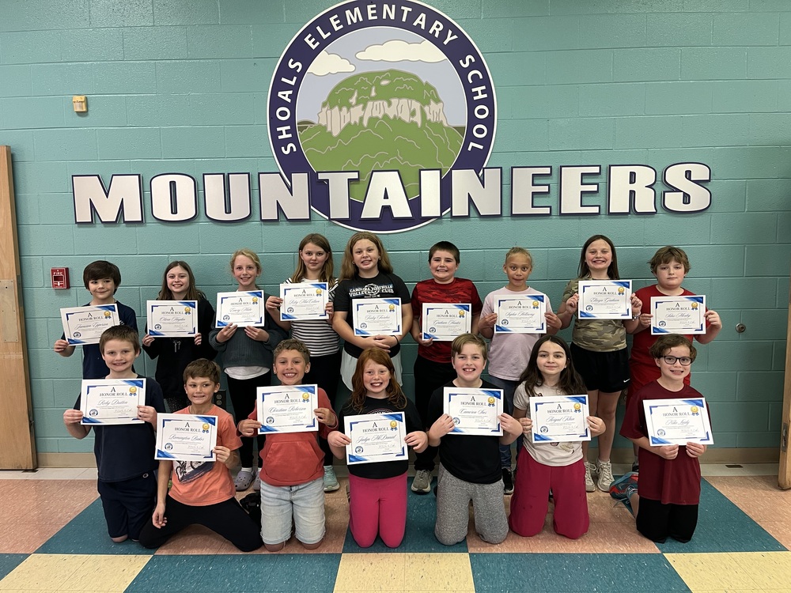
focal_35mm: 26
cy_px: 296
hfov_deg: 67.3
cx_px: 396
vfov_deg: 53.1
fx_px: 594
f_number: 1.6
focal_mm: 5.1
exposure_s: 1/60
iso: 125
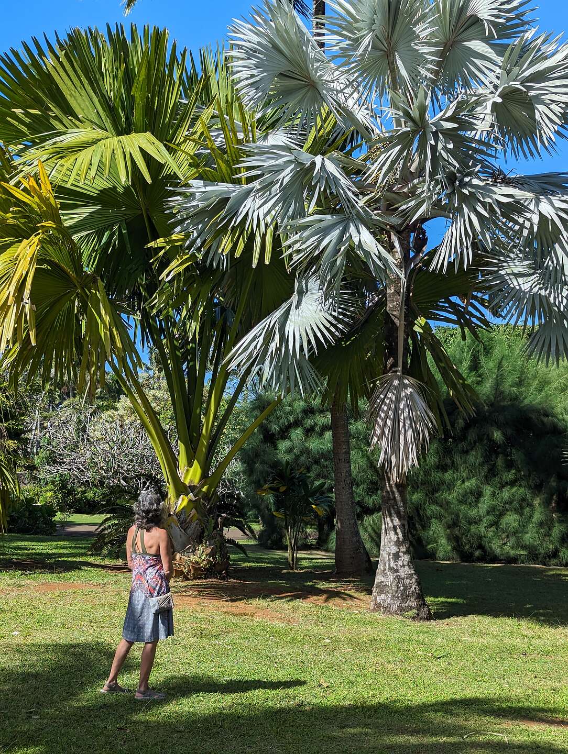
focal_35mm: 48
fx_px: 1048
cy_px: 377
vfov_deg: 39.6
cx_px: 284
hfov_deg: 30.3
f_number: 1.85
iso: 42
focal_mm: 6.81
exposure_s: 1/1852
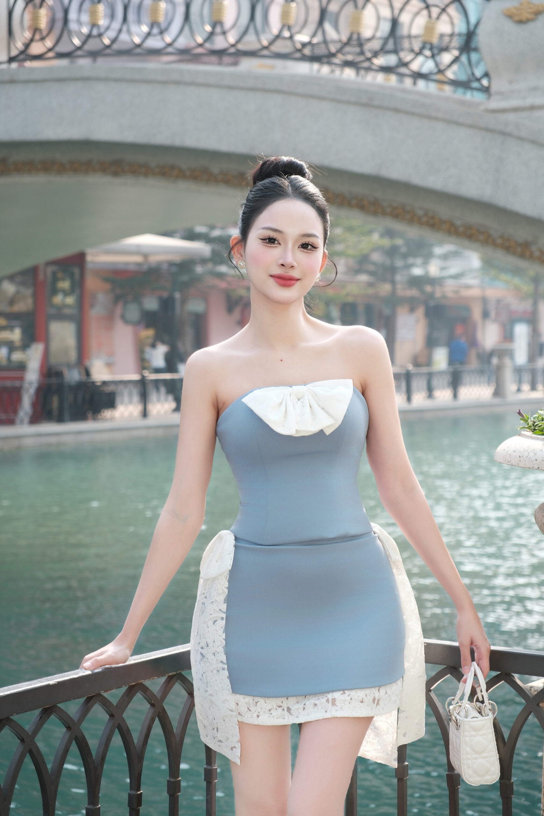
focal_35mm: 75
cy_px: 408
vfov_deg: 27.0
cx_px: 272
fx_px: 1700
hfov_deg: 18.2
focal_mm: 50
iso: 160
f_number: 4
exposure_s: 1/400
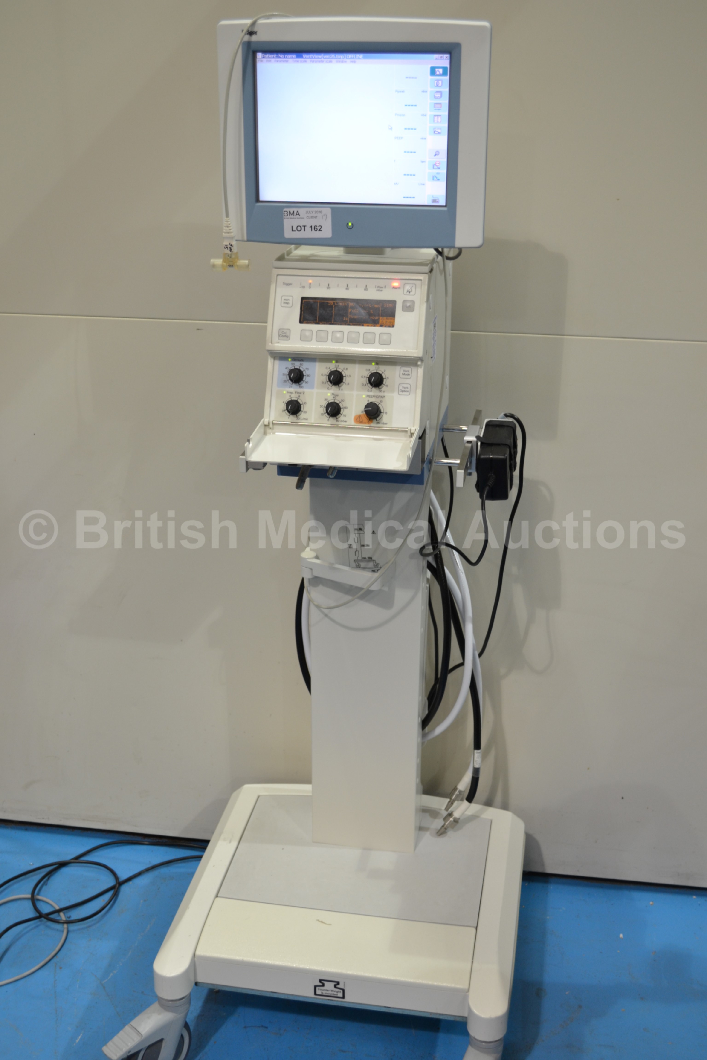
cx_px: 354
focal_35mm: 42
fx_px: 1237
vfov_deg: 46.4
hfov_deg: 31.9
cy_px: 530
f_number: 4.5
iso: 400
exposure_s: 1/25
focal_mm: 28
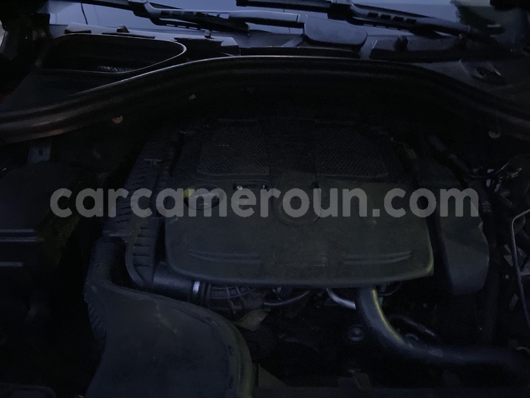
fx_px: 398
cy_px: 199
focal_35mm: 26
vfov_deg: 53.1
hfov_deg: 67.3
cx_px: 265
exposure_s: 1/14
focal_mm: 4.25
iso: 2500
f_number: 1.8
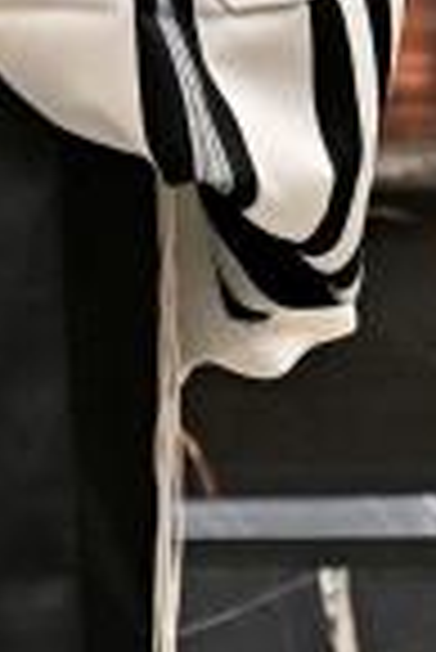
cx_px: -418
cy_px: -342
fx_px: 30644
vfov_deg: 1.2
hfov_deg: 0.8
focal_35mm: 1691
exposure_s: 1/320
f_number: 2.8
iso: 250
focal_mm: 160
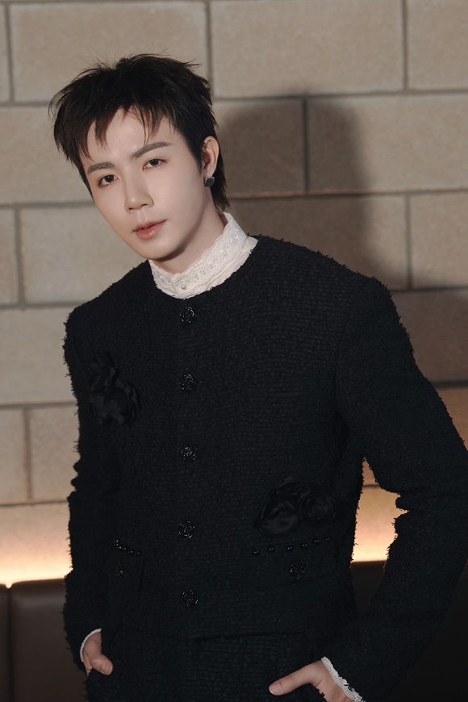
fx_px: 1696
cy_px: 351
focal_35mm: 87
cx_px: 234
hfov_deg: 15.7
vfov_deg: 23.4
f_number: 2.8
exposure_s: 1/160
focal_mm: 58
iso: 500
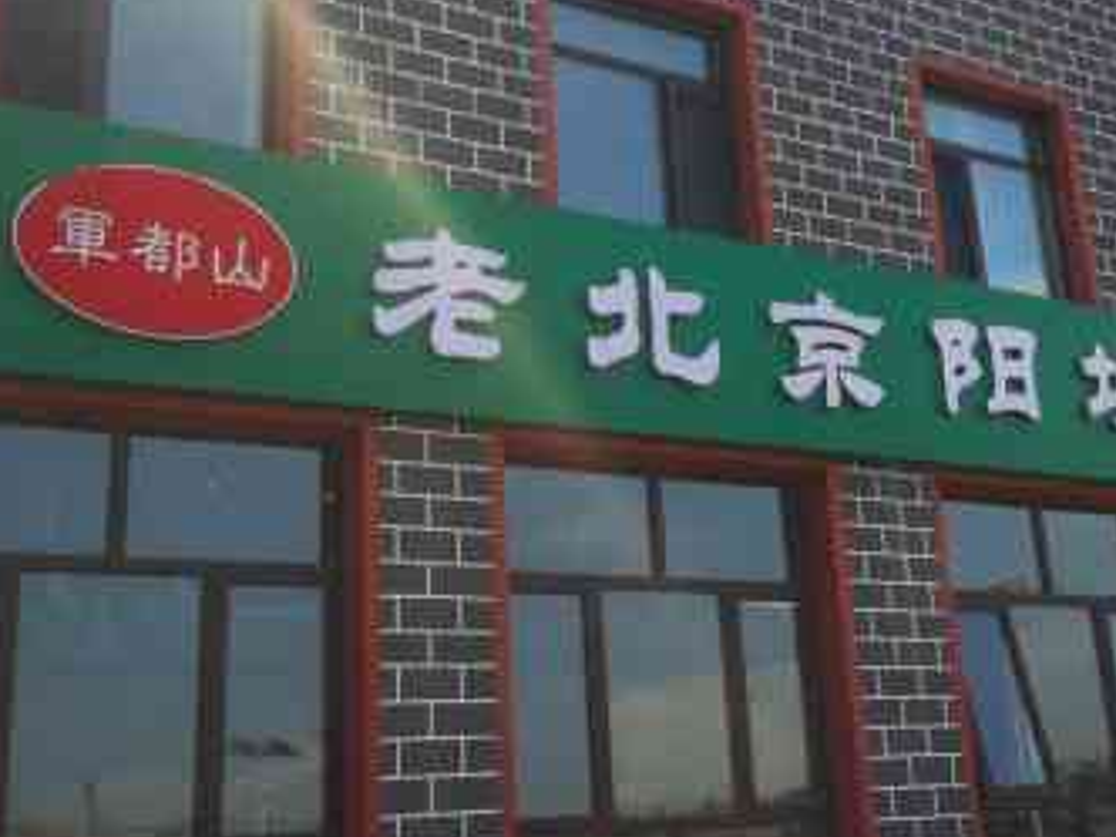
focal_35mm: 57
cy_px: 213
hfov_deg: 32.9
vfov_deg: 25.4
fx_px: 1838
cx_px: 874
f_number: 1.6
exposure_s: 1/5000
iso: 50
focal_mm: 5.56
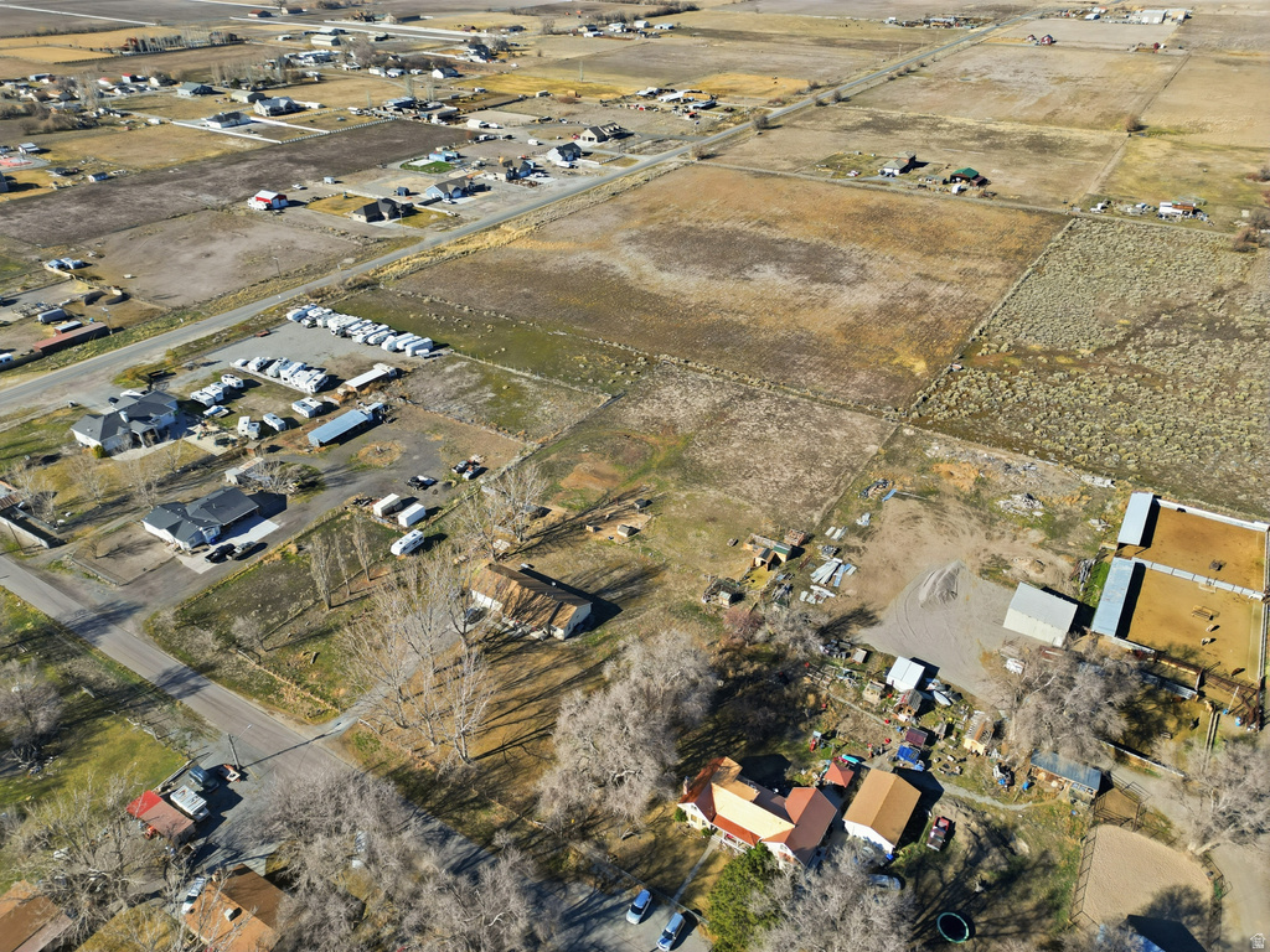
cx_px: 635
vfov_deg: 56.8
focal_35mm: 24
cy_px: 476
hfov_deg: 71.6
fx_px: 881
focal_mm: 6.7
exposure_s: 1/3000
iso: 100
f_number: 1.7
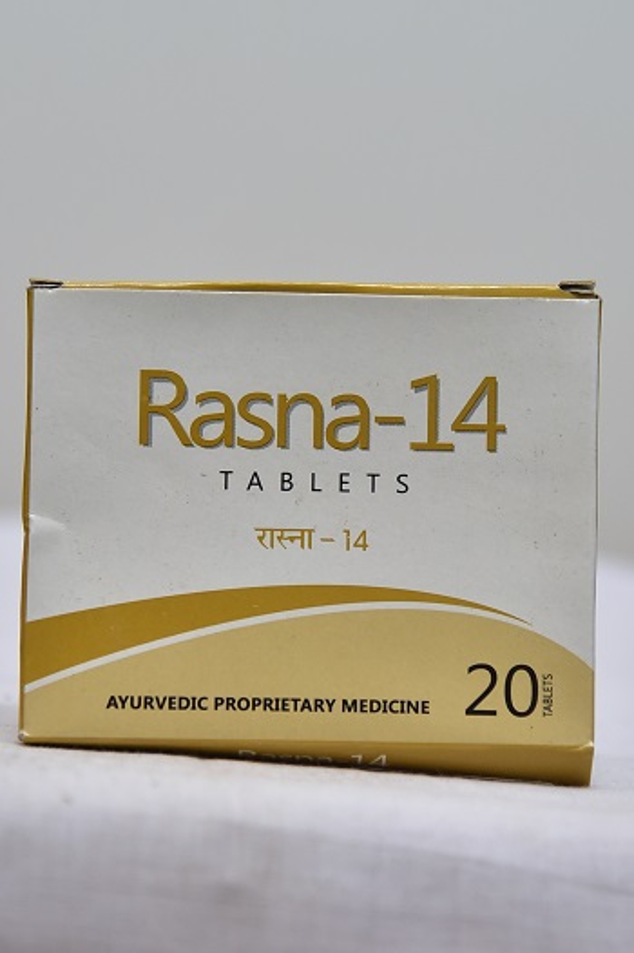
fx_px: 2777
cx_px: 317
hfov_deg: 13.0
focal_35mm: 105
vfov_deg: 19.5
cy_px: 476
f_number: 4.5
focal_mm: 105
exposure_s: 1/125
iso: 1600
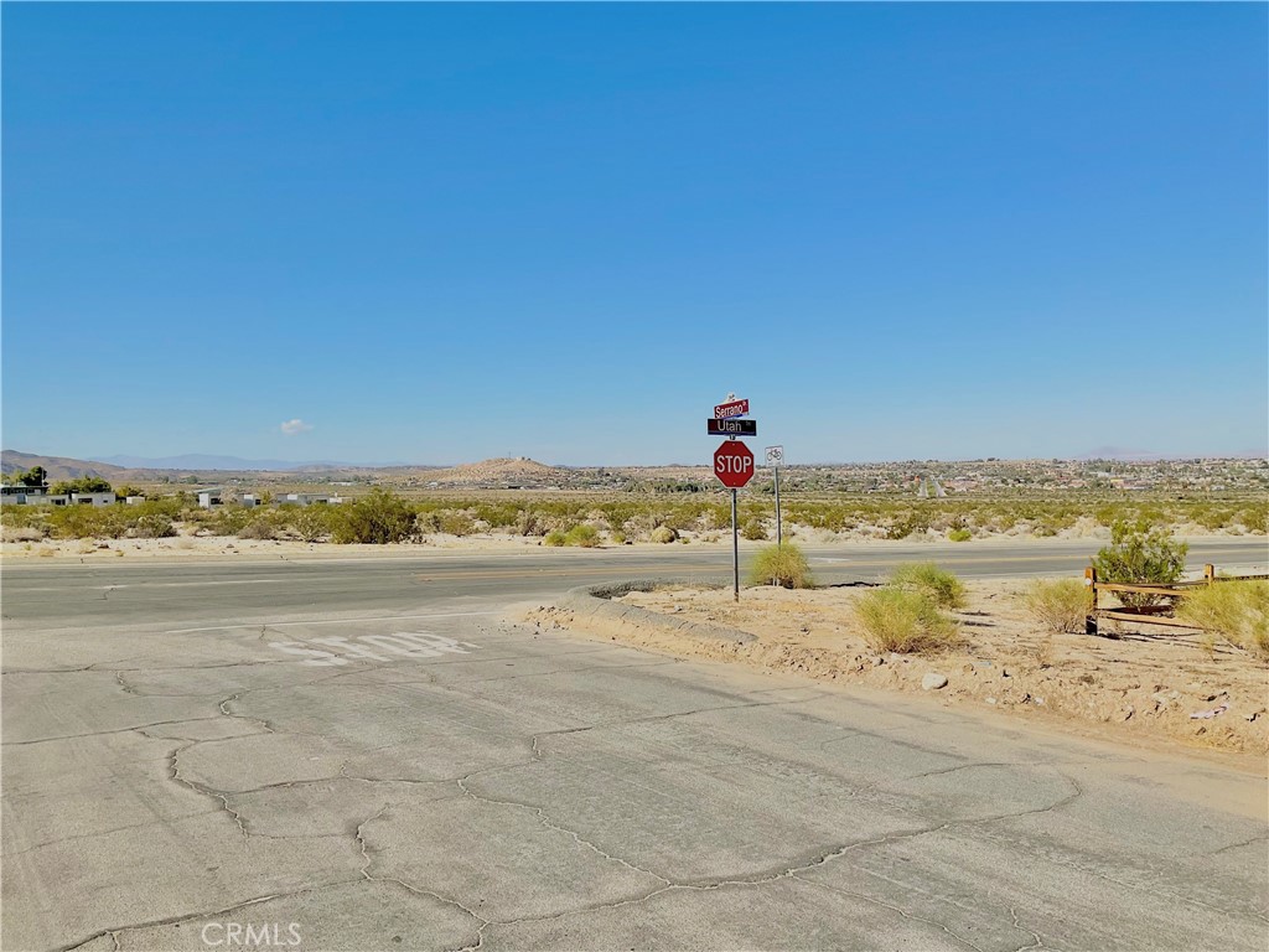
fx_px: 1063
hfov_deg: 61.7
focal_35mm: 29
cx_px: 634
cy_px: 476
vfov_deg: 48.2
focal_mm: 3
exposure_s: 1/3534
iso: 16
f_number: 1.8
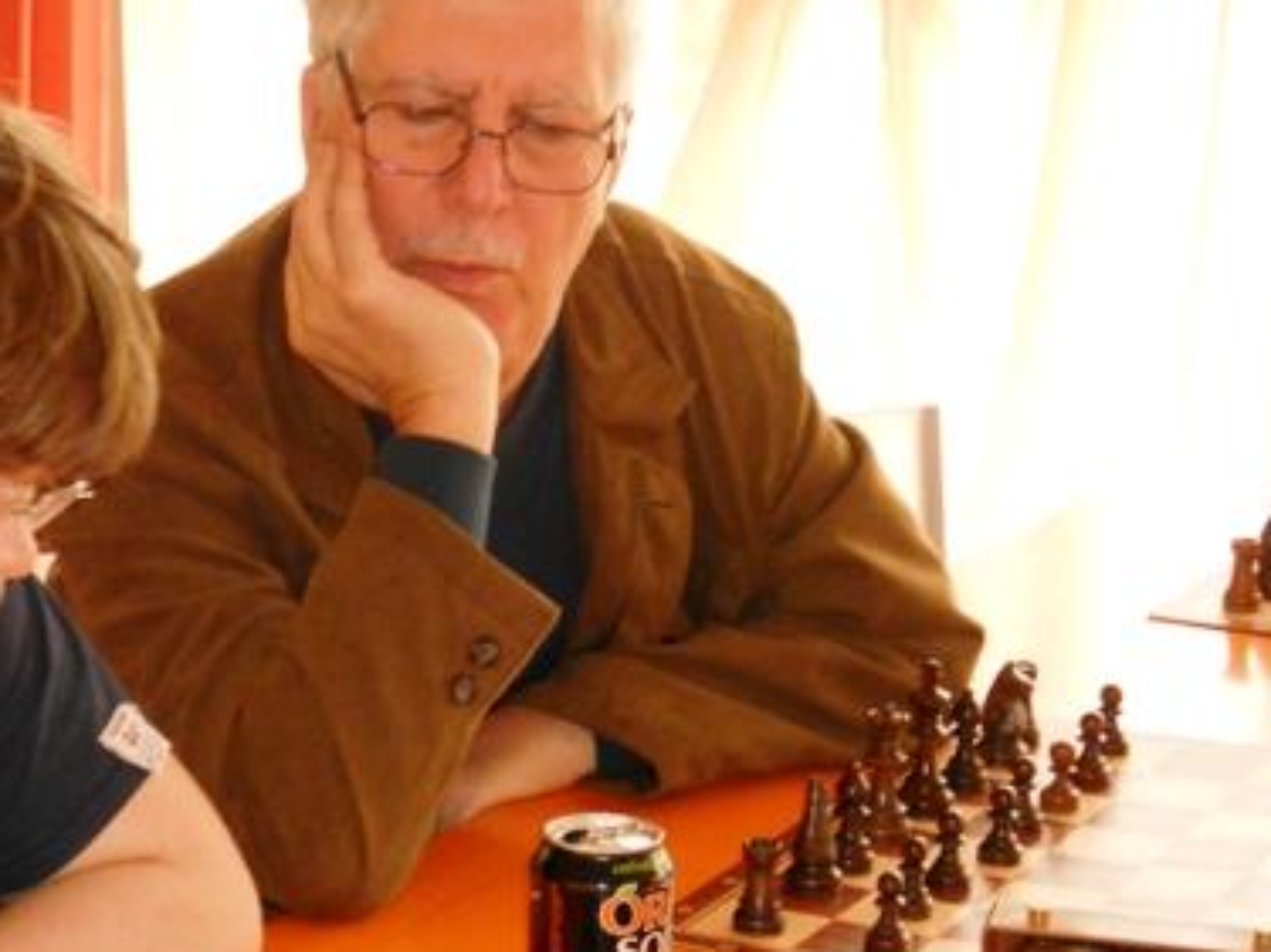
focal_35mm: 111
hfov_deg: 17.5
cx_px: 200
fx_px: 4074
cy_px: 562
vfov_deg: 13.3
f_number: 5.3
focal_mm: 11.7
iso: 320
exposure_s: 1/30
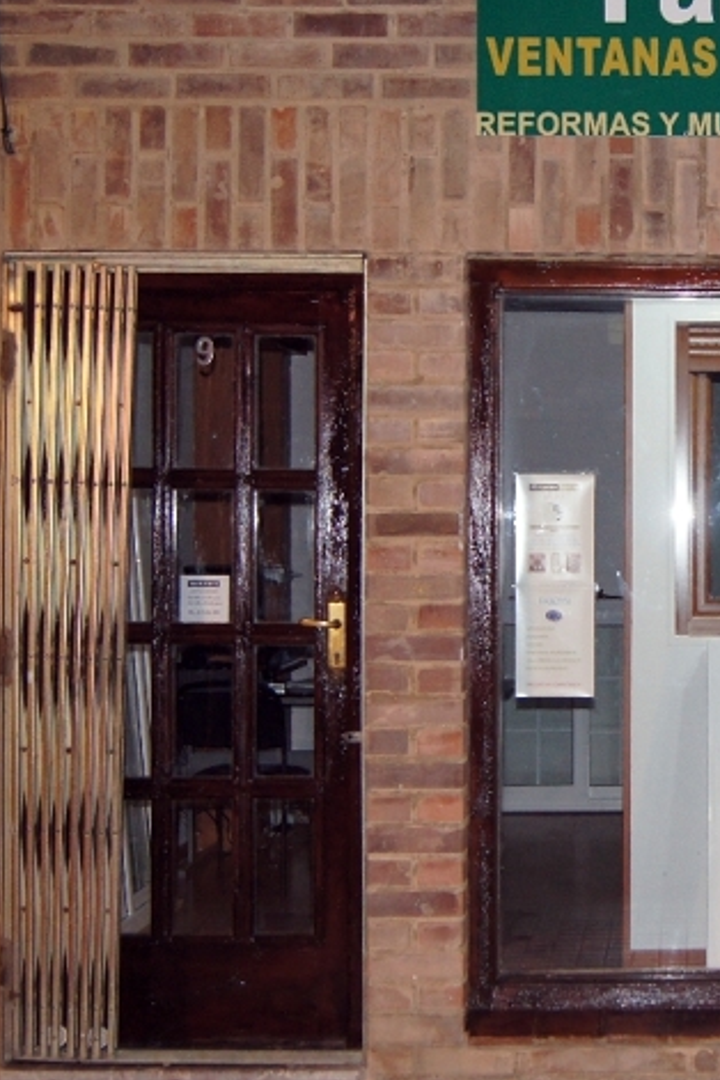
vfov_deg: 31.9
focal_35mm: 63
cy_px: 519
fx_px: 1890
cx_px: 775
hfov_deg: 20.6
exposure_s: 1/30
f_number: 4
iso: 800
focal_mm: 22
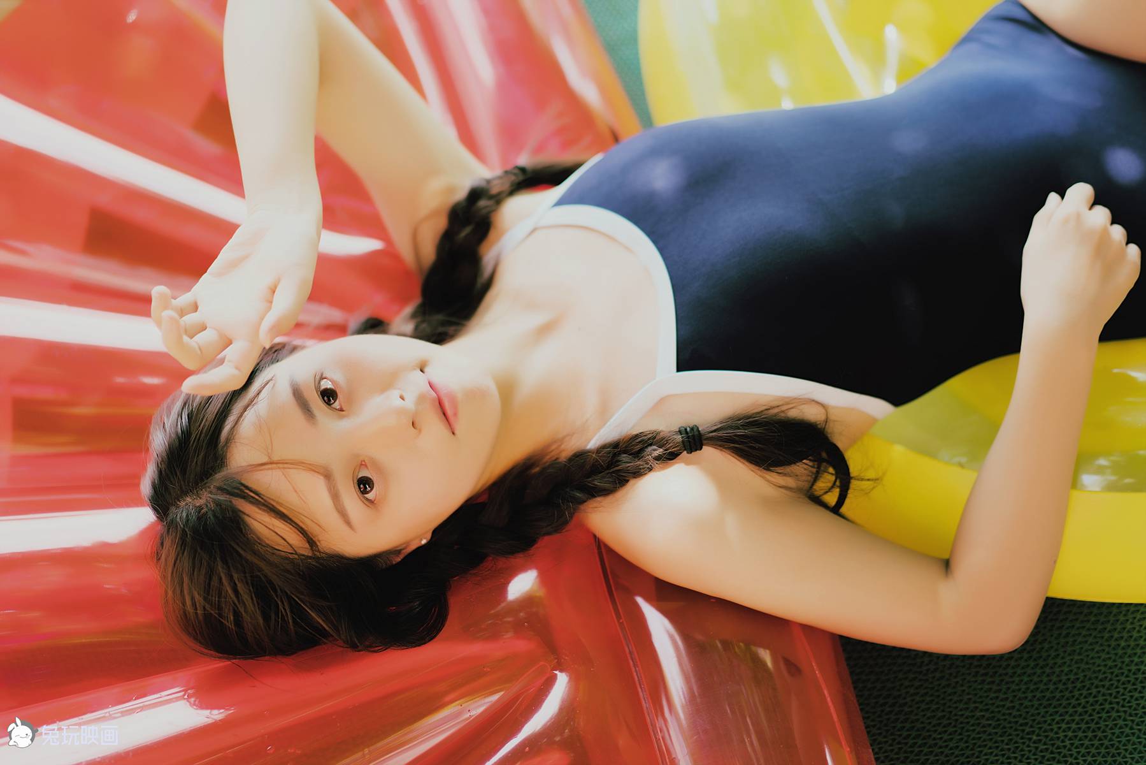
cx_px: 573
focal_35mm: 55
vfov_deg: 24.6
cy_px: 382
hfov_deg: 36.2
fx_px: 1751
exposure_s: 1/250
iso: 100
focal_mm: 55
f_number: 1.8
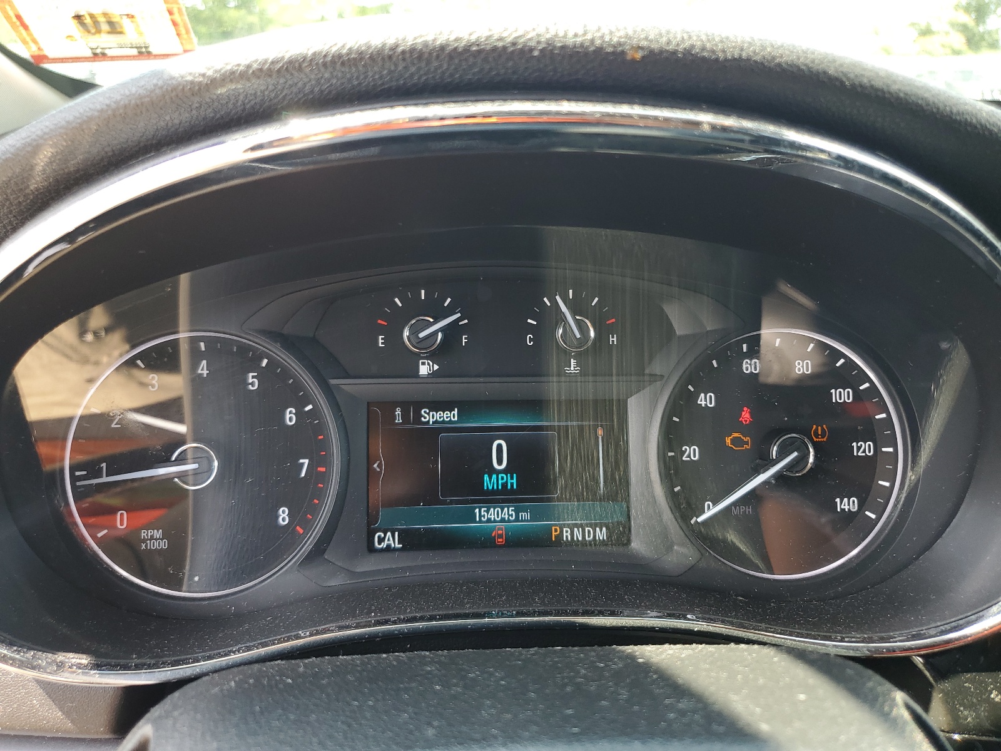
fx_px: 752
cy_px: 376
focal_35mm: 26
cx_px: 500
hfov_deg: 67.3
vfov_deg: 53.1
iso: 50
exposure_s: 1/120
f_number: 1.5
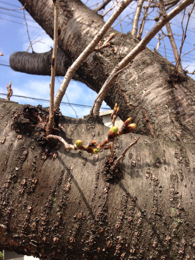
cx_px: 98
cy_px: 130
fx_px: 248
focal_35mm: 33
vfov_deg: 55.4
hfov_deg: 42.9
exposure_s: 1/1022
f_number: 2.4
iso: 50
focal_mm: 4.12
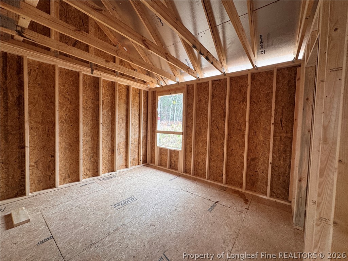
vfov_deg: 85.7
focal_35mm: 14
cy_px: 130
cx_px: 174
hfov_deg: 102.1
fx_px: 141
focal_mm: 2.22
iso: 160
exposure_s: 1/99
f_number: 2.2
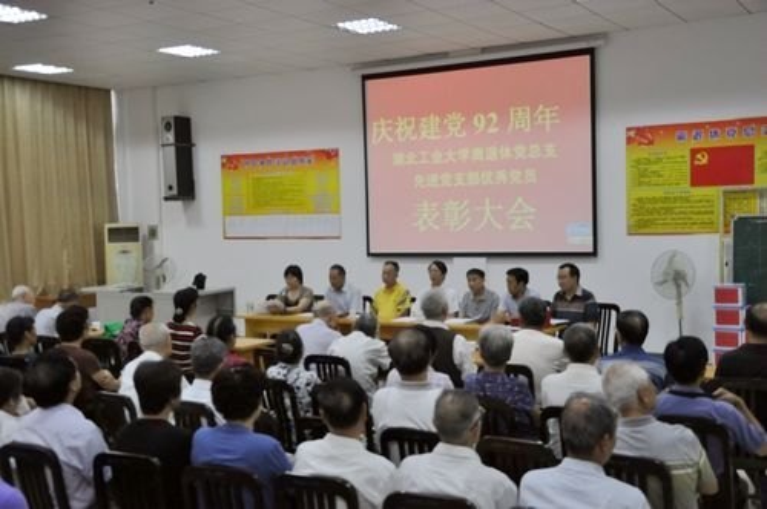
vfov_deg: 31.8
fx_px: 894
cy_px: 254
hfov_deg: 46.5
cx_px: 384
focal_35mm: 42
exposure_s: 1/80
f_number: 5.6
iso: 1000
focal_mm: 28
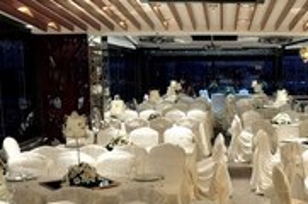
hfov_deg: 35.9
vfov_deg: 25.2
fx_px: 453
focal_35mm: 53
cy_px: 144
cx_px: 260
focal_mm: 24
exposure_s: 1/6
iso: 200
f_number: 4.5
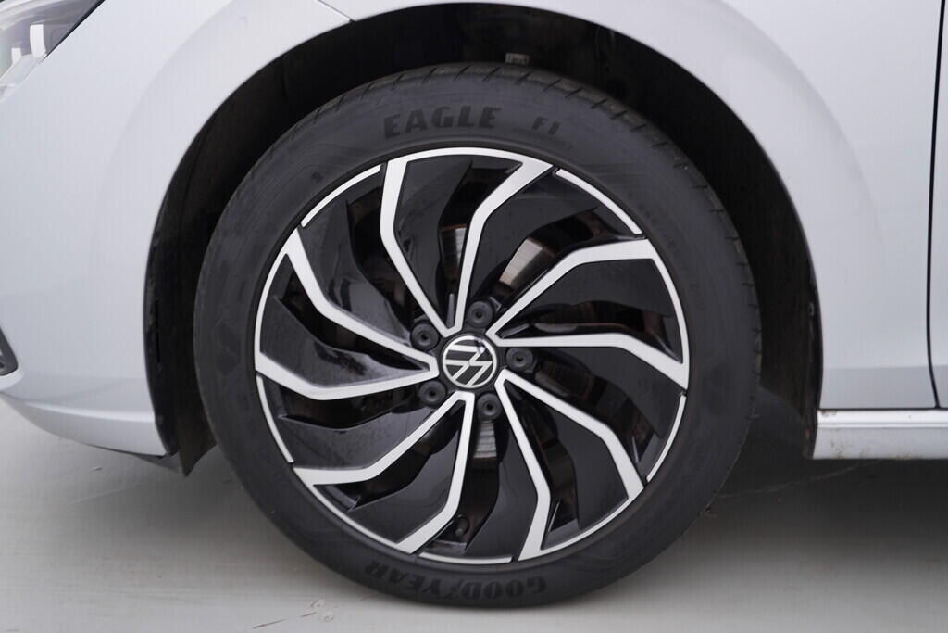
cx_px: 474
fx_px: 948
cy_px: 316
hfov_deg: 53.1
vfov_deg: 36.9
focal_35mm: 36
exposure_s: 1/60
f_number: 3.5
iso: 125
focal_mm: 24
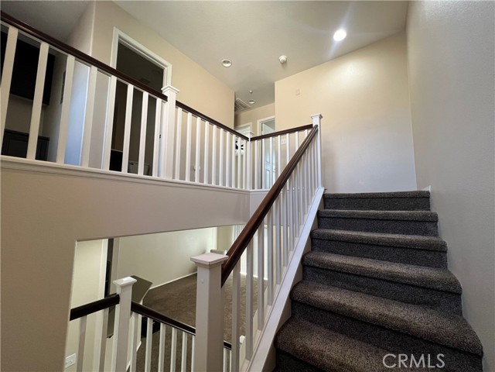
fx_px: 186
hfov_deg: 106.2
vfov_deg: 89.9
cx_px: 248
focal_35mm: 13
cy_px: 186
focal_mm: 1.57
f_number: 1.8
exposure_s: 1/120
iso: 200
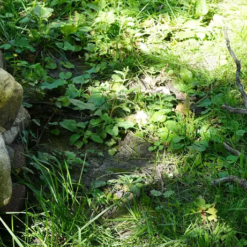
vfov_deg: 13.5
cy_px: 65
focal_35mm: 129
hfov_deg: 12.1
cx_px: -237
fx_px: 1041
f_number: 4.5
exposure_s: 1/60
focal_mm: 35
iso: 100
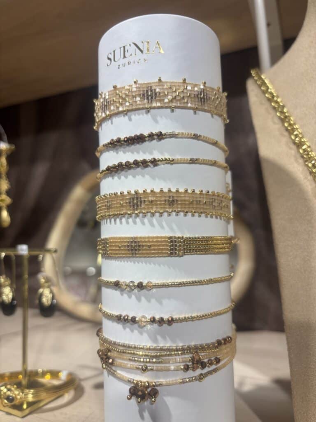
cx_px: 158
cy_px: 211
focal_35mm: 26
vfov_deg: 67.3
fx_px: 316
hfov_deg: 53.1
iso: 40
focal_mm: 5.96
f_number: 1.6
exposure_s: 1/238
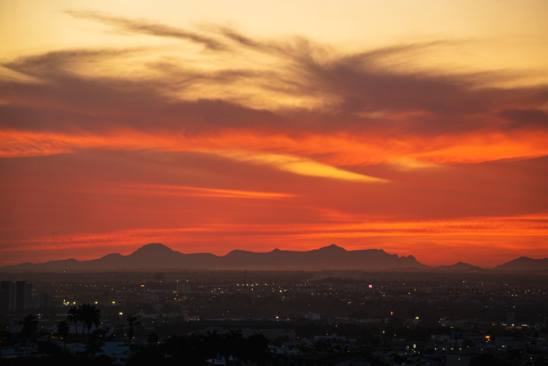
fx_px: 2217
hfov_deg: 14.1
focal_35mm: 146
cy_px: 183
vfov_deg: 9.4
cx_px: 274
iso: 400
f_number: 5.6
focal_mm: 145.6
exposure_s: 1/160
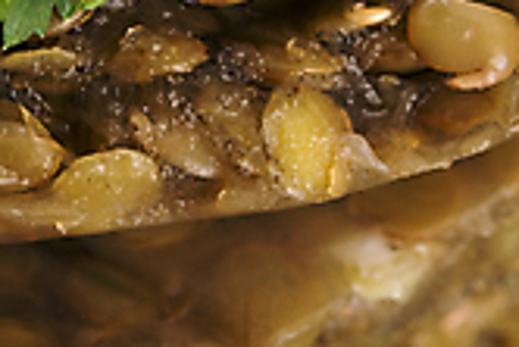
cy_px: -144
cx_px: 50
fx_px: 5469
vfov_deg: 3.6
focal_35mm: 379
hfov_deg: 5.4
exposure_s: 1/30
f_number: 13
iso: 100
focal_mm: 105
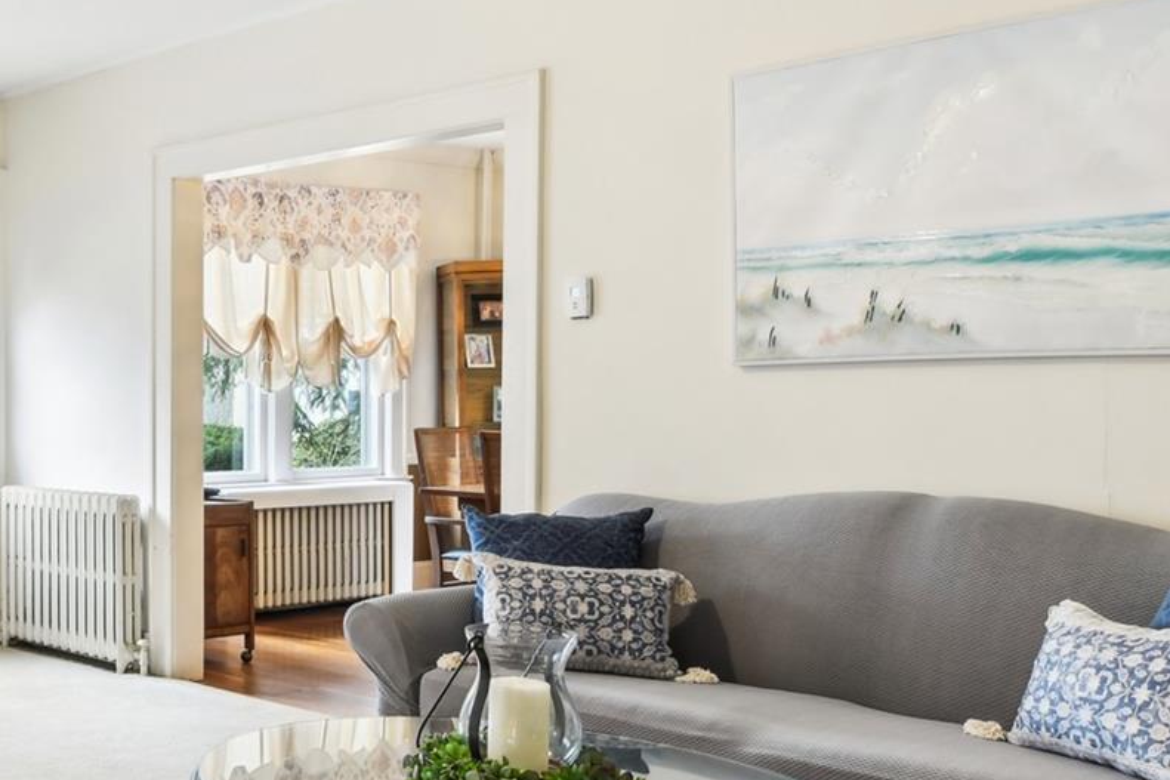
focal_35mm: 44
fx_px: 1430
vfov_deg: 30.5
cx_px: -83
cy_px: 405
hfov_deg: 37.9
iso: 320
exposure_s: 1/8
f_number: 8
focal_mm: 17
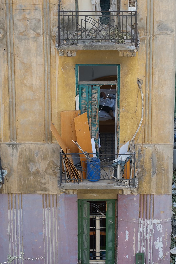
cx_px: 88
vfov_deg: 12.0
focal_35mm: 171
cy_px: 132
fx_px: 1254
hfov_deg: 8.0
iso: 200
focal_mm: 113.8
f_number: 5.6
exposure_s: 1/240
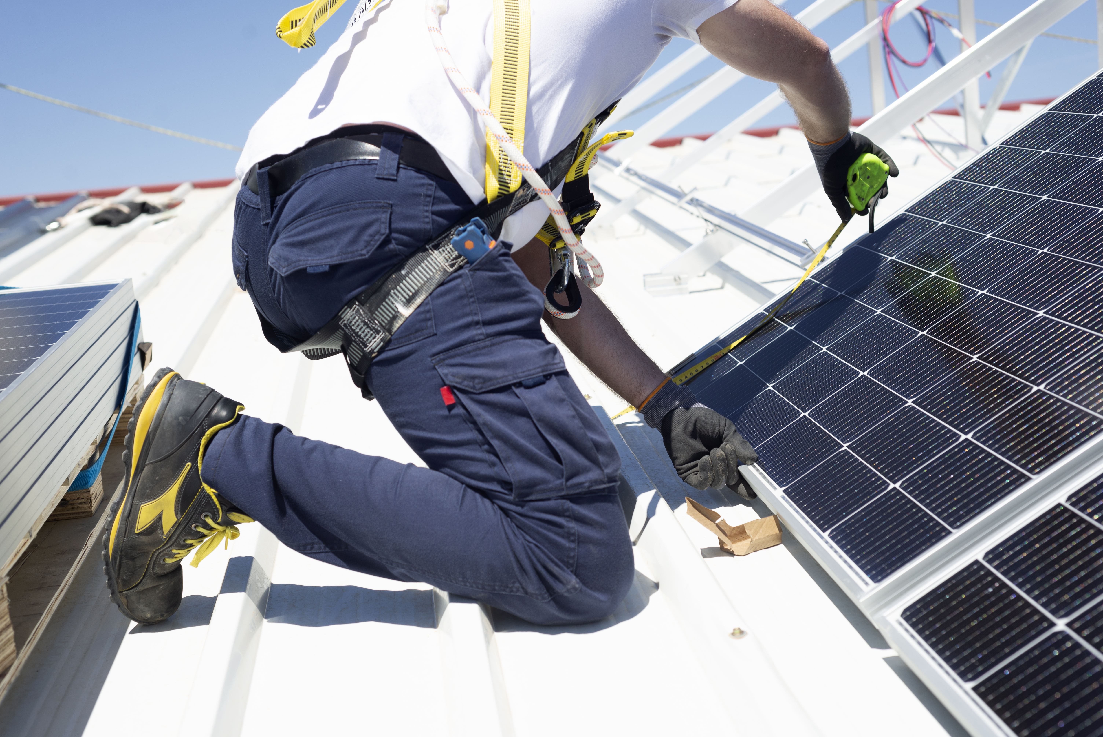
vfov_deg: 27.0
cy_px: 368
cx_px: 552
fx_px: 1532
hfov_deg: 39.6
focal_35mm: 50
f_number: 5.6
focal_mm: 50
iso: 100
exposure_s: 1/640
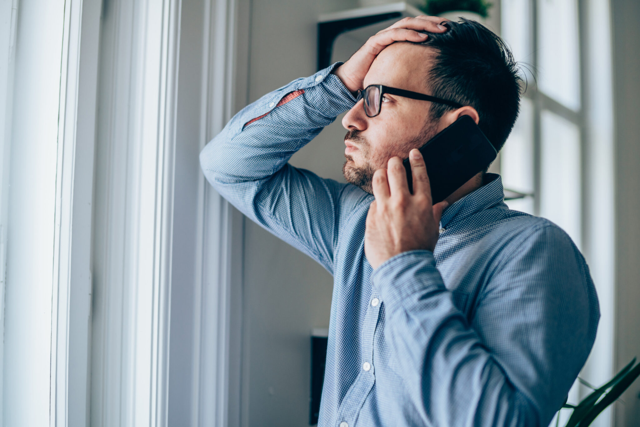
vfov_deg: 27.0
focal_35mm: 50
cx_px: 320
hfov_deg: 39.6
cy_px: 214
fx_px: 889
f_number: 2
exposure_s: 1/320
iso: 500
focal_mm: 50
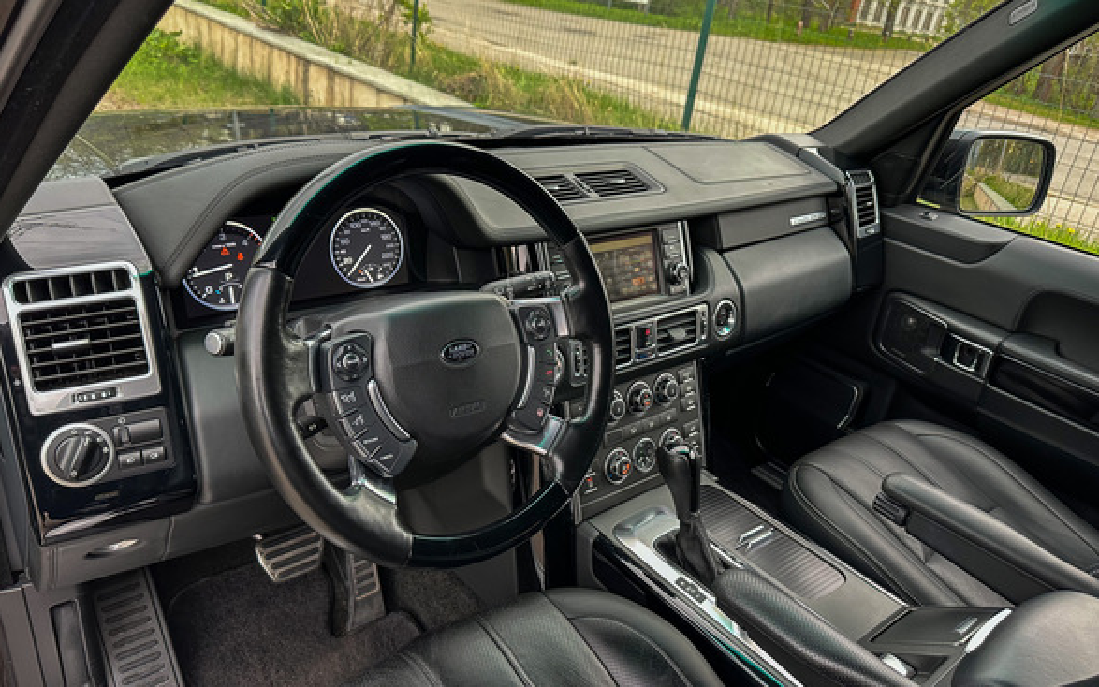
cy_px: 344
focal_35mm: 26
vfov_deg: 47.6
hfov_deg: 70.4
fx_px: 779
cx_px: 543
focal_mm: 6.86
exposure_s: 1/96
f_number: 1.78
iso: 250
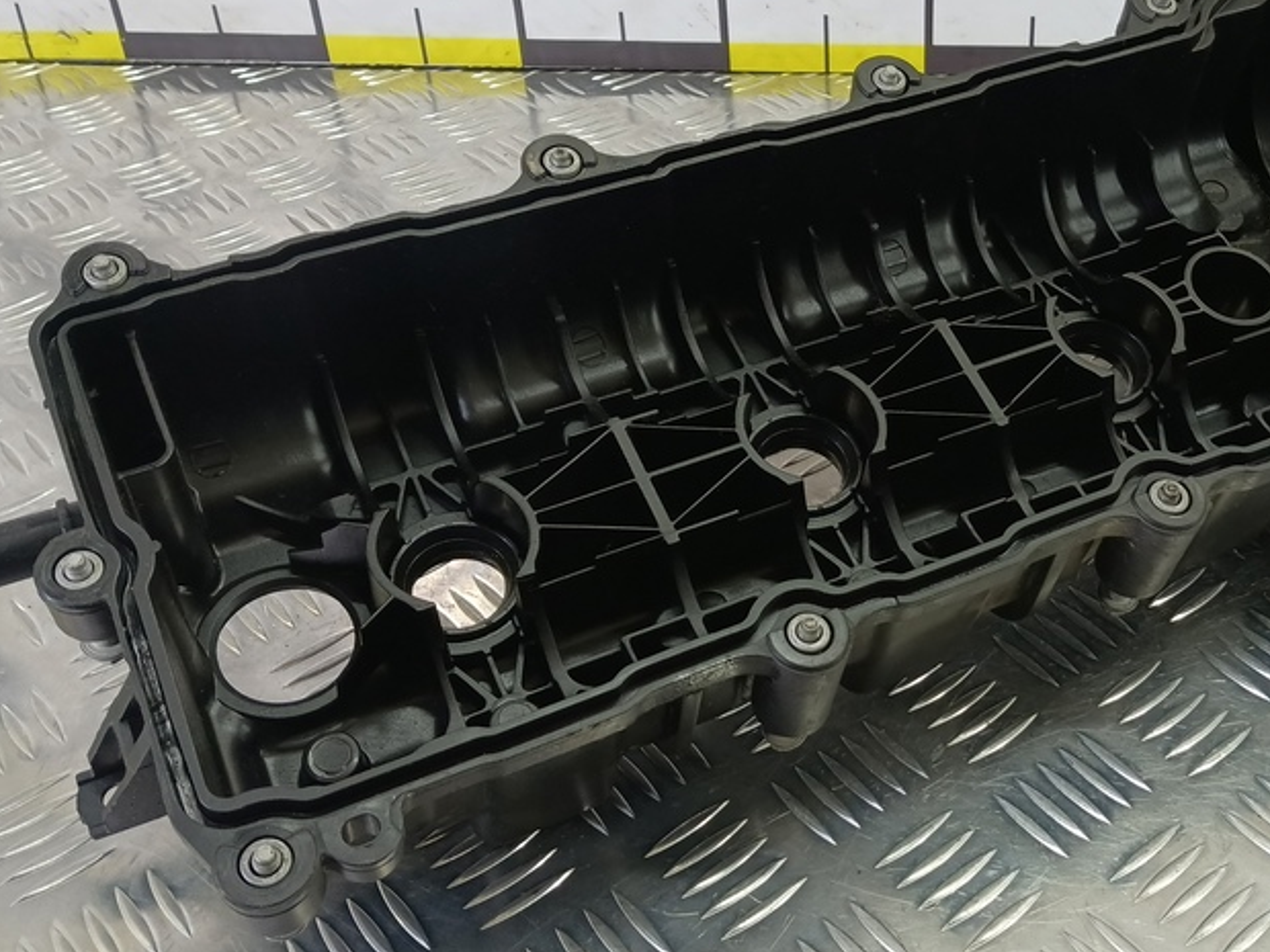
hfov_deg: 48.0
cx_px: 873
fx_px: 1394
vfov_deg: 37.6
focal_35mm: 38
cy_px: 399
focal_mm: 4.11
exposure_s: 1/50
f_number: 1.6
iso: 164
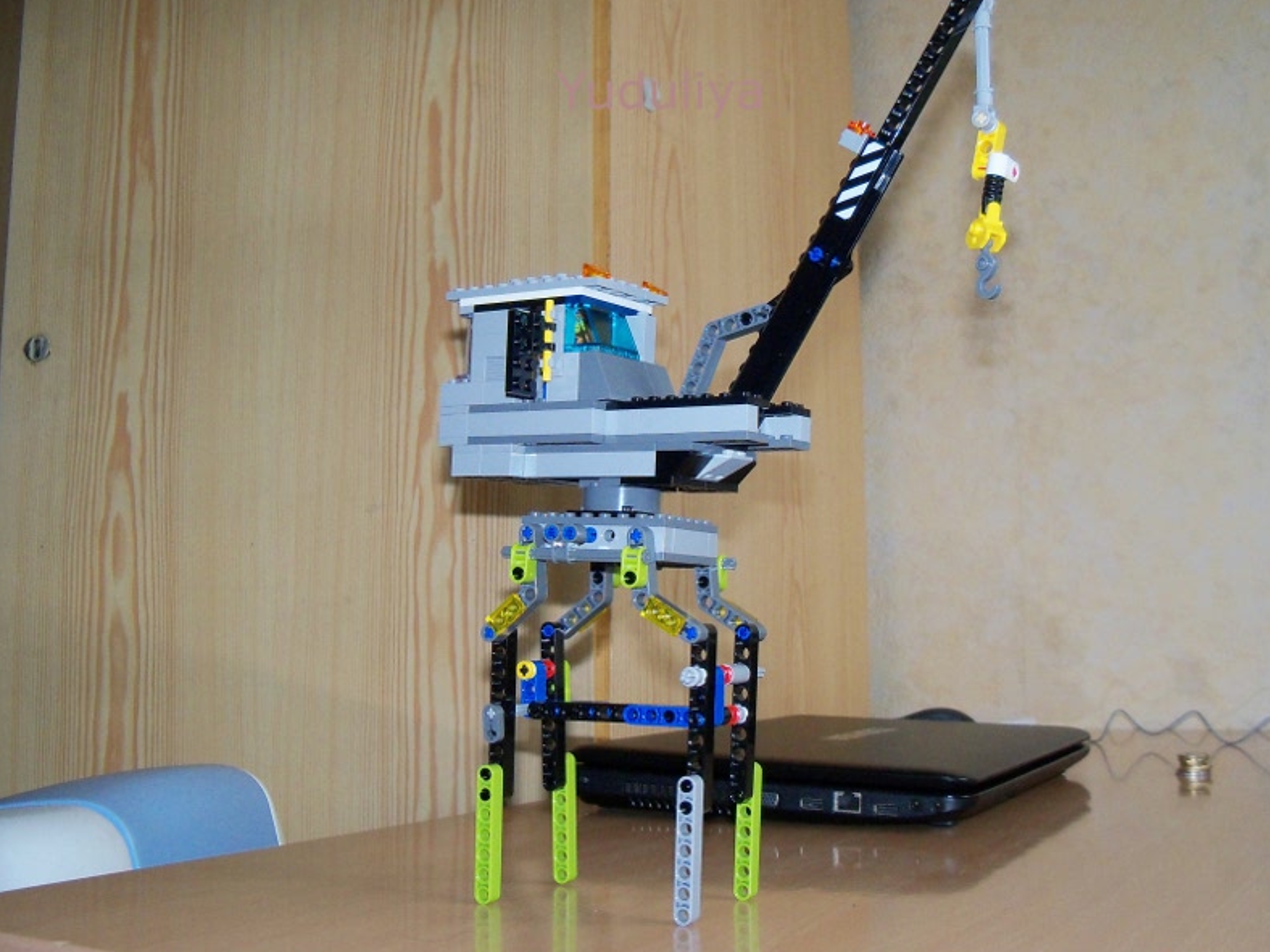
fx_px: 1468
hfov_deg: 46.8
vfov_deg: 36.0
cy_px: 481
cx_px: 633
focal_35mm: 40
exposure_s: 1/30
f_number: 3.5
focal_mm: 6.2
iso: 200
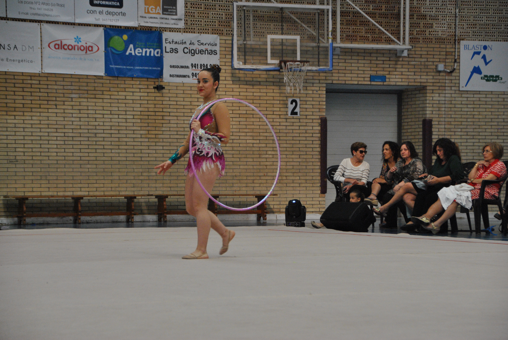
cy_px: 170
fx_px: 1589
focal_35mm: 112
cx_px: 254
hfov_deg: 18.2
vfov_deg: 12.2
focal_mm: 75
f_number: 5.3
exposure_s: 1/250
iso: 800
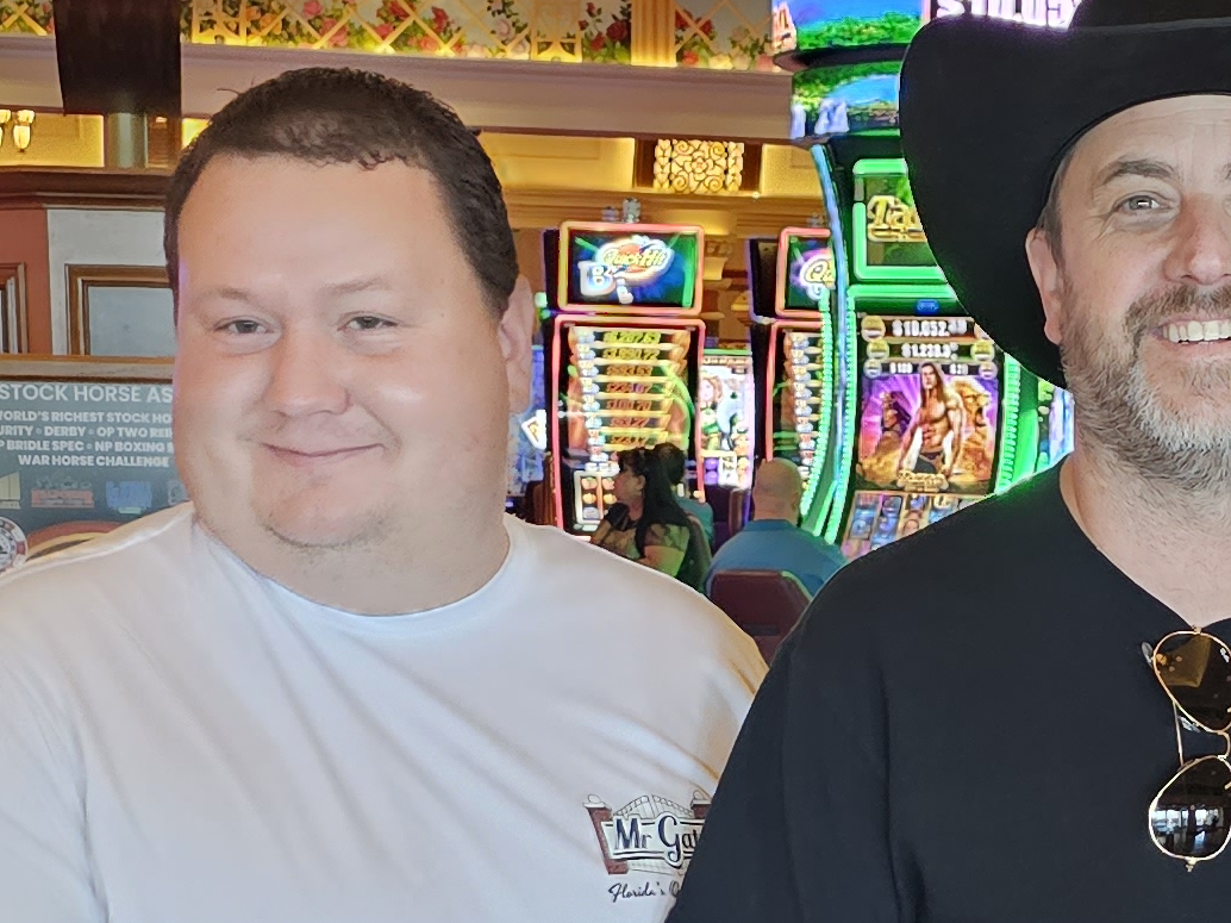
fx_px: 3164
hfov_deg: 21.8
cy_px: 855
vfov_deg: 16.3
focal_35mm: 89
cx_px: 975
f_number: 1.7
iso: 1000
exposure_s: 1/120
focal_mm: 6.3
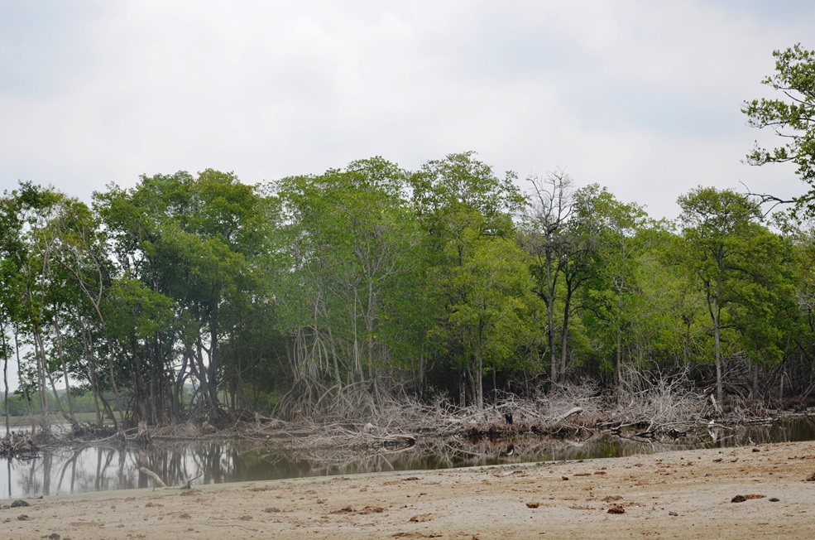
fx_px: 1694
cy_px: 270
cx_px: 408
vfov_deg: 18.1
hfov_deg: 27.1
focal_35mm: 75
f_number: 8
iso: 100
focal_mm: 50
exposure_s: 1/250
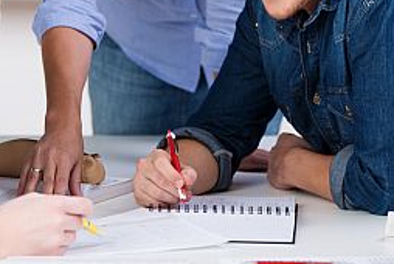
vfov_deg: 5.8
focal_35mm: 238
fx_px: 2608
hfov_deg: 8.6
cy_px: -9
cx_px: 250
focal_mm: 110
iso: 100
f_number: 3.5
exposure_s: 1/200
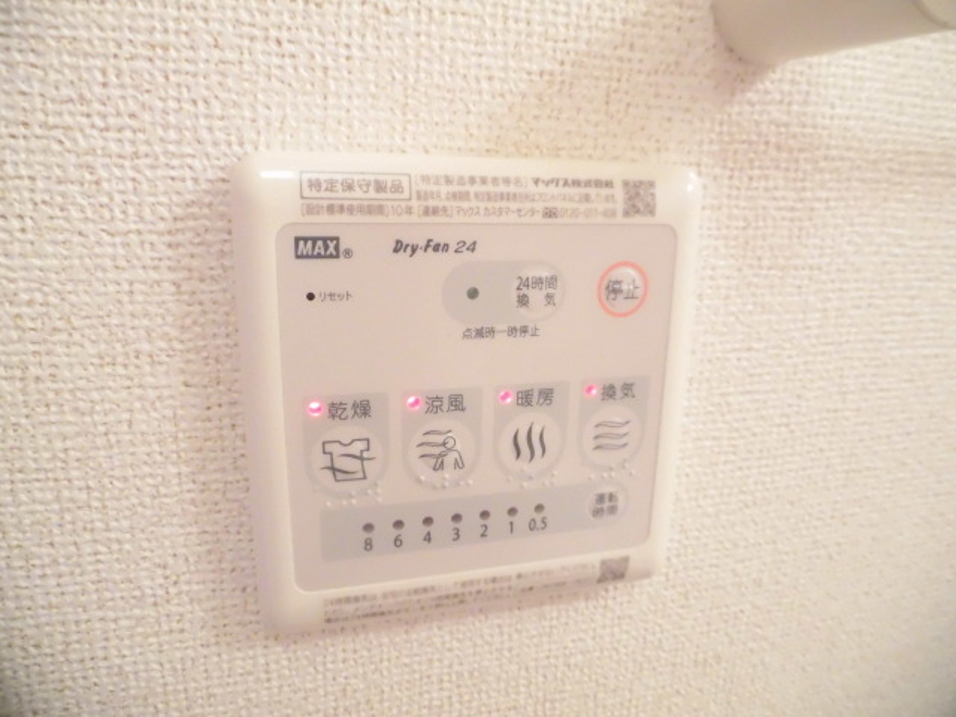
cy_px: 358
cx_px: 478
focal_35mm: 24
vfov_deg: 56.8
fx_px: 663
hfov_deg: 71.6
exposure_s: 1/40
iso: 800
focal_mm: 4.3
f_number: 3.1
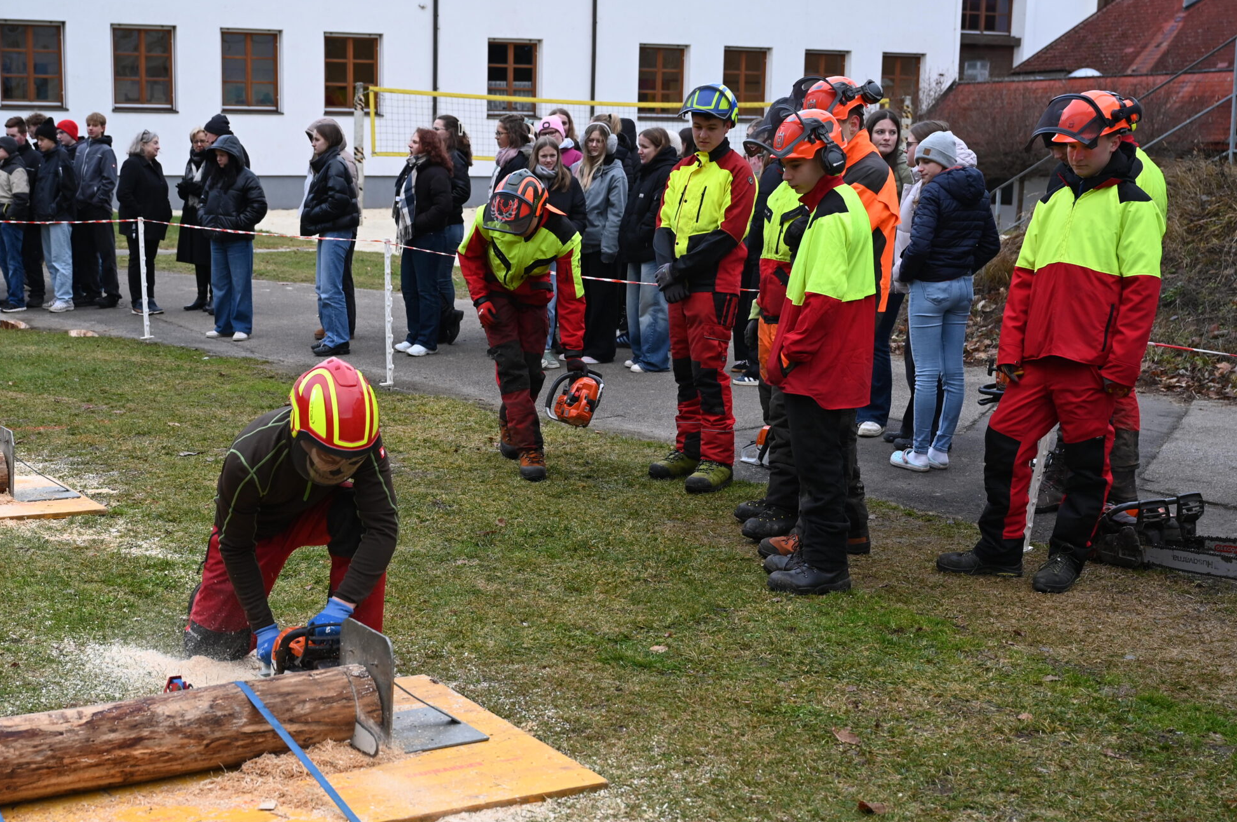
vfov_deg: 26.9
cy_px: 477
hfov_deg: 39.3
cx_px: 444
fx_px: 1717
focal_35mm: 50
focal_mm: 38
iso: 320
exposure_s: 1/250
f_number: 4
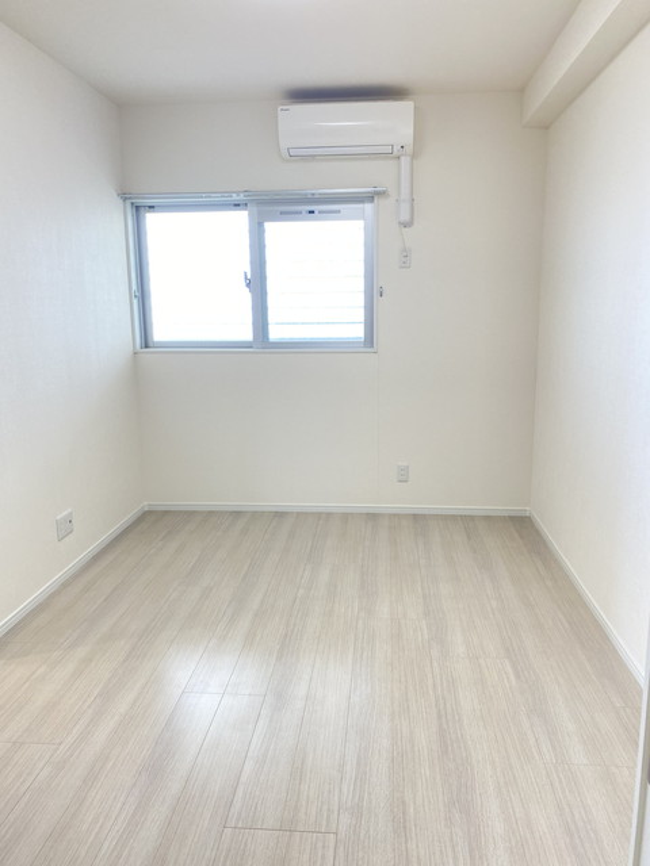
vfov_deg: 67.3
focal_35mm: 26
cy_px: 433
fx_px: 651
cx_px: 325
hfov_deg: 53.1
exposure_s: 1/100
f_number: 1.8
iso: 125
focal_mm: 4.25
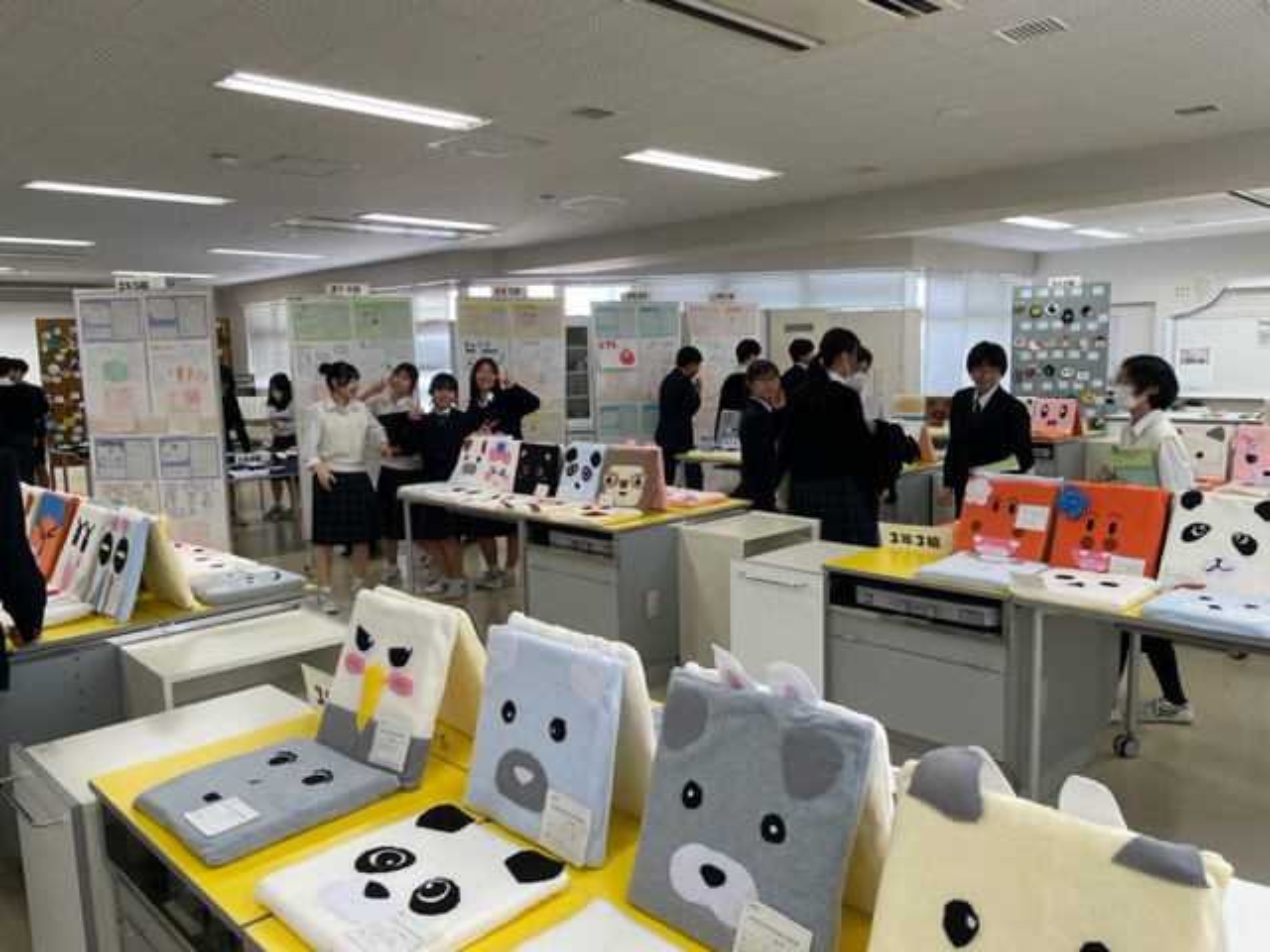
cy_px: 476
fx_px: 954
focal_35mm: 26
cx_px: 635
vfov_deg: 53.1
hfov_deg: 67.3
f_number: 1.6
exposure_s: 1/100
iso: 50
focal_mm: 4.2
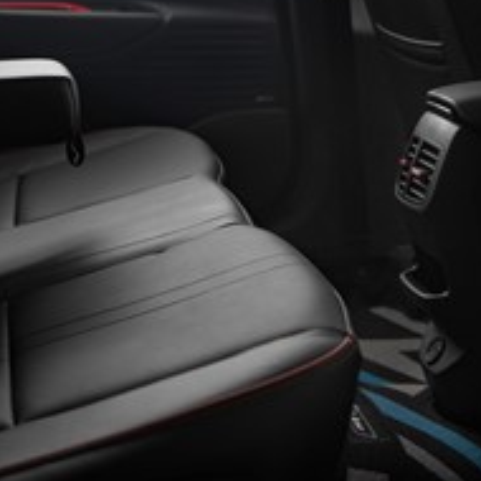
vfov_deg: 21.6
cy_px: 23
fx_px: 1226
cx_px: 182
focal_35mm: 78
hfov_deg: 22.1
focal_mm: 29
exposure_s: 1/100
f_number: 2.8
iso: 400
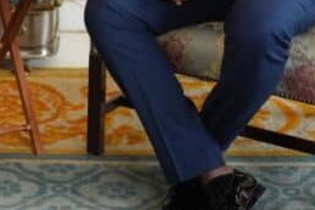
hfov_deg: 17.2
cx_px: -36
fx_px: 1007
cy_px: -42
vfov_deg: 11.7
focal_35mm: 115
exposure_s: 1/250
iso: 1600
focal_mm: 35
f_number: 1.8
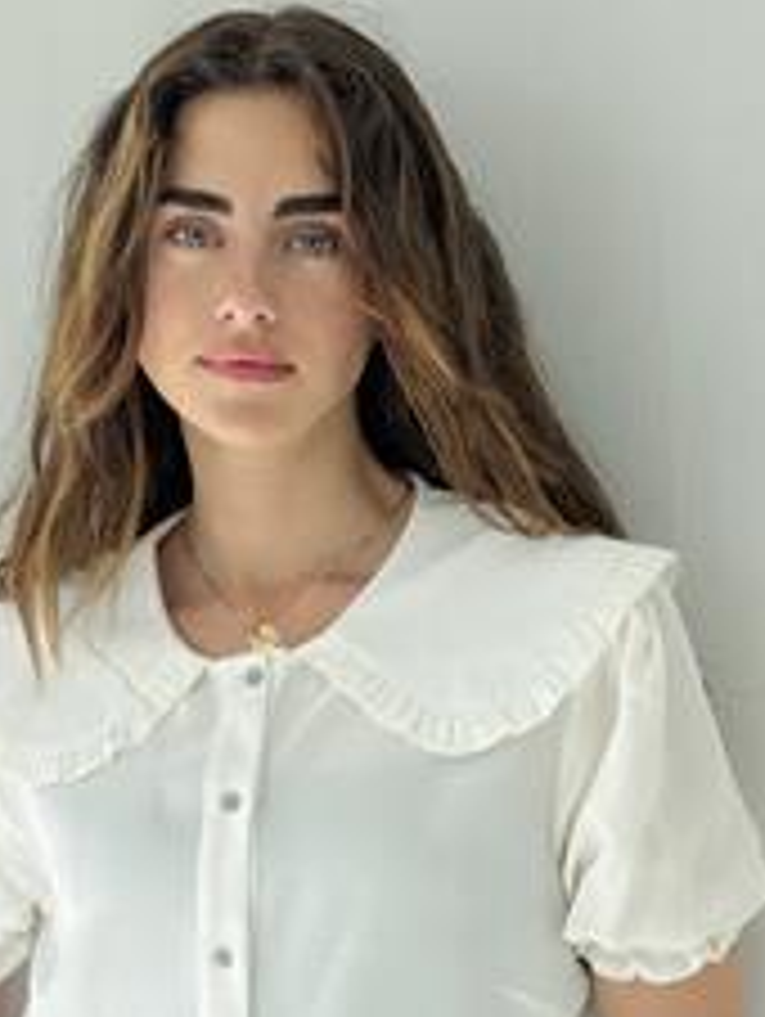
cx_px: 310
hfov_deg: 13.1
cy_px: 943
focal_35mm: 113
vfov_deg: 17.1
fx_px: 3323
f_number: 1.78
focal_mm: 6.76
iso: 64
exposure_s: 1/854
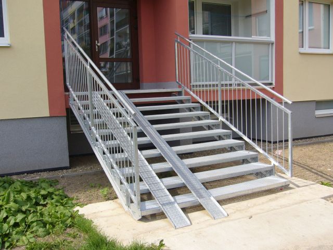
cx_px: 166
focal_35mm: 35
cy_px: 125
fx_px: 337
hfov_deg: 52.6
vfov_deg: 40.7
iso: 80
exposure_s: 1/160
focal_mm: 5.8
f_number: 5.6
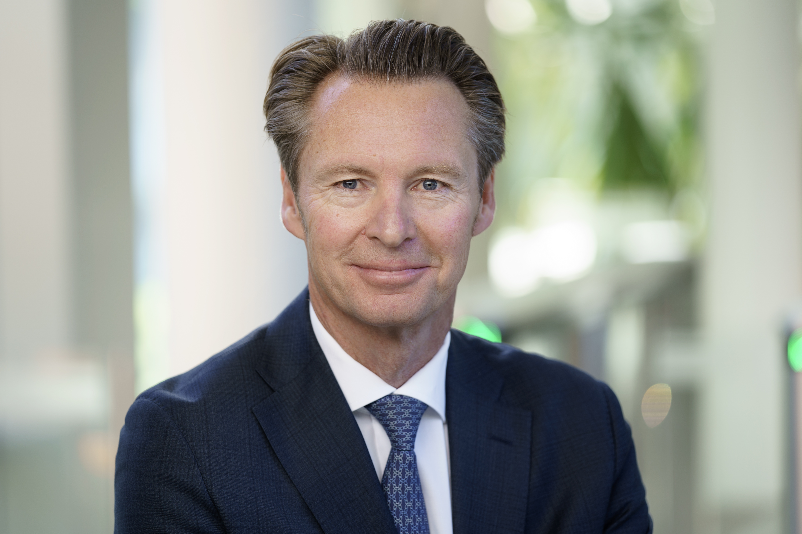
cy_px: 267
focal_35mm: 144
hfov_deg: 14.3
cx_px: 401
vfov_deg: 9.5
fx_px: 3208
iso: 100
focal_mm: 144
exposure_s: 1/80
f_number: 2.8
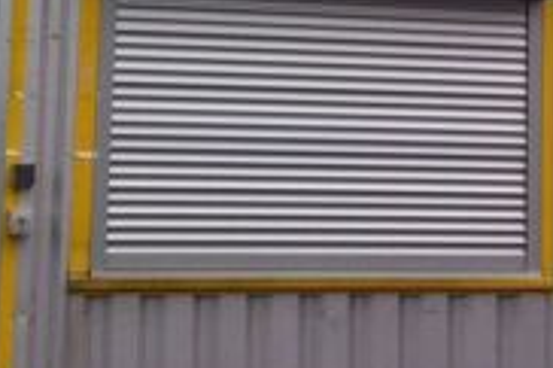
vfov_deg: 14.1
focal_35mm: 96
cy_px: 29
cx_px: 249
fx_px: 1473
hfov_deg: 21.3
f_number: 2.8
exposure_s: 1/431
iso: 80
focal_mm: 3.85
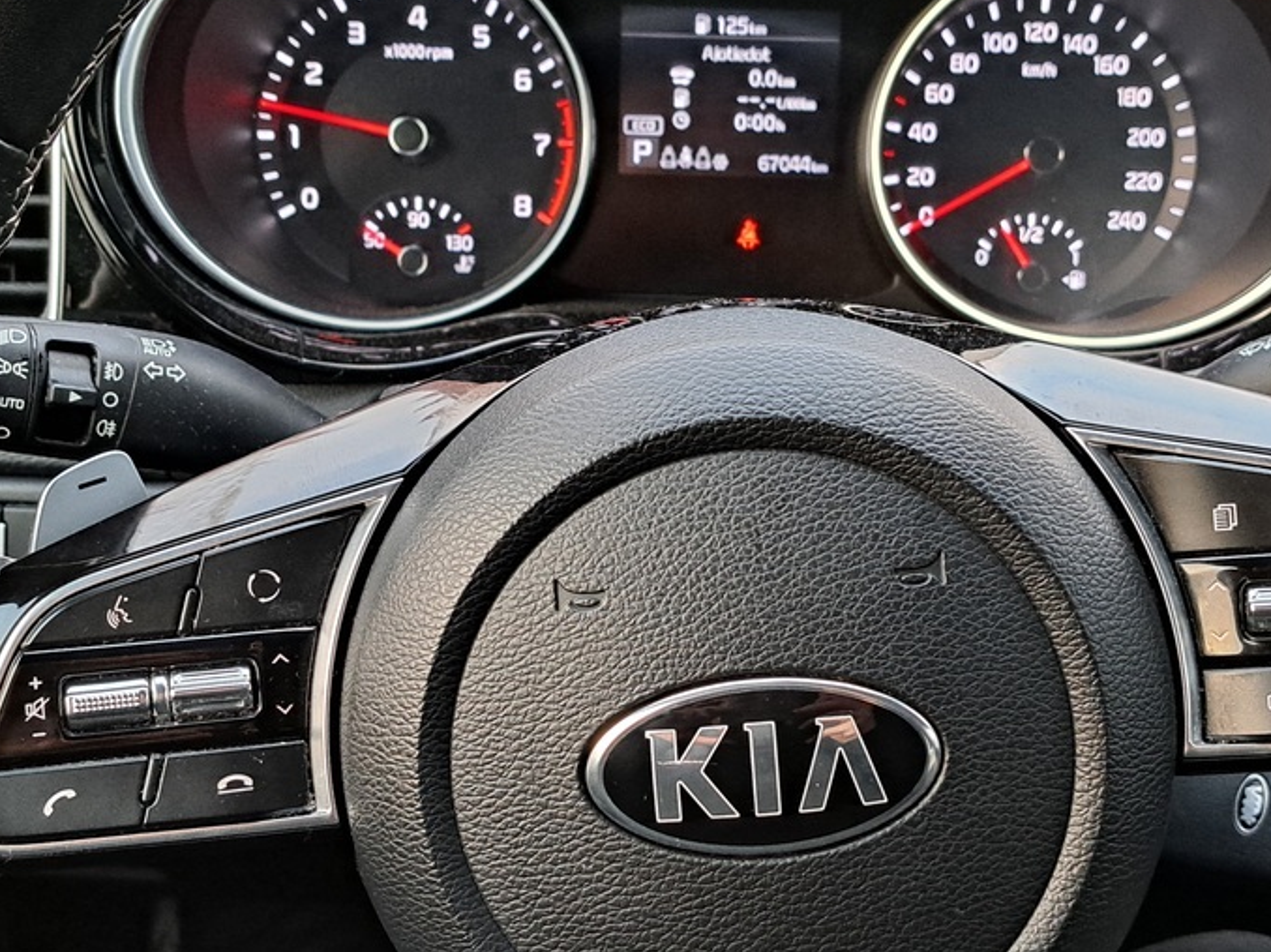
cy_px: 504
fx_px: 1872
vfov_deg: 28.5
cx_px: 673
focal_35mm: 51
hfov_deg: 37.5
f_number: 1.8
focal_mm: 5.23
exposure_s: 1/50
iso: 500
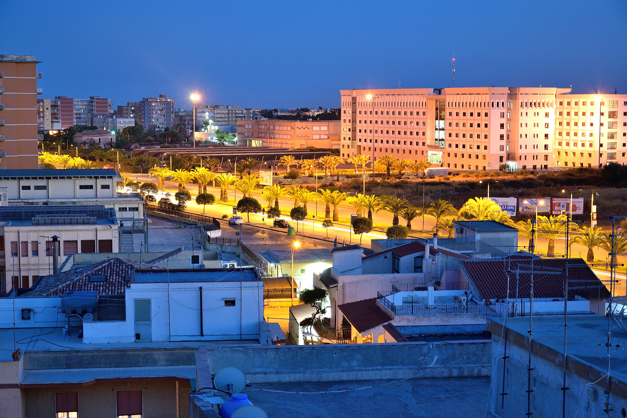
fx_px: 1045
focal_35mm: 60
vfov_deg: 22.6
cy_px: 209
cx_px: 314
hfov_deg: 33.4
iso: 100
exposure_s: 3.7
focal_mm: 40
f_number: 5
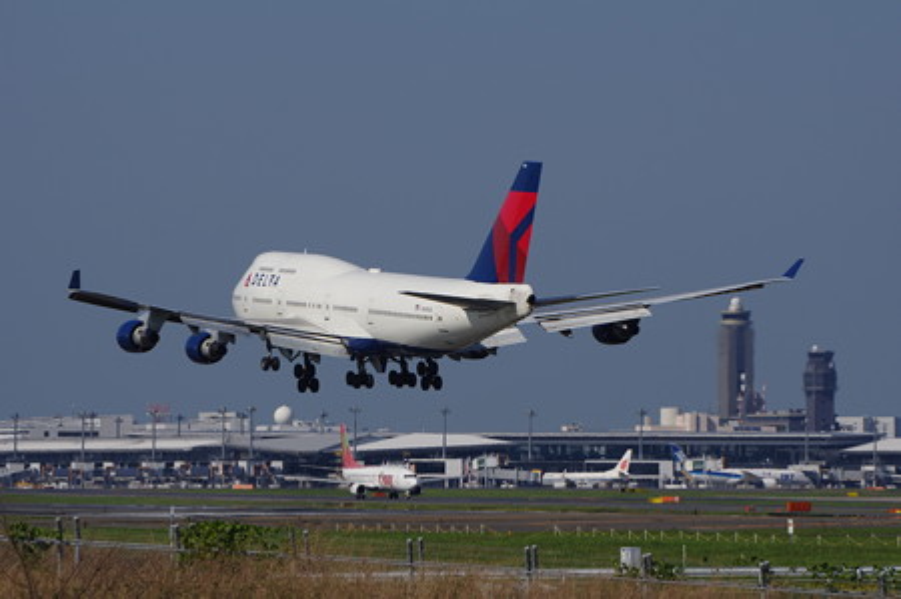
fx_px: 7500
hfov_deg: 6.9
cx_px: 450
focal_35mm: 300
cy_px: 300
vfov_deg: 4.6
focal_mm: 200
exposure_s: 1/800
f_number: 8
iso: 160
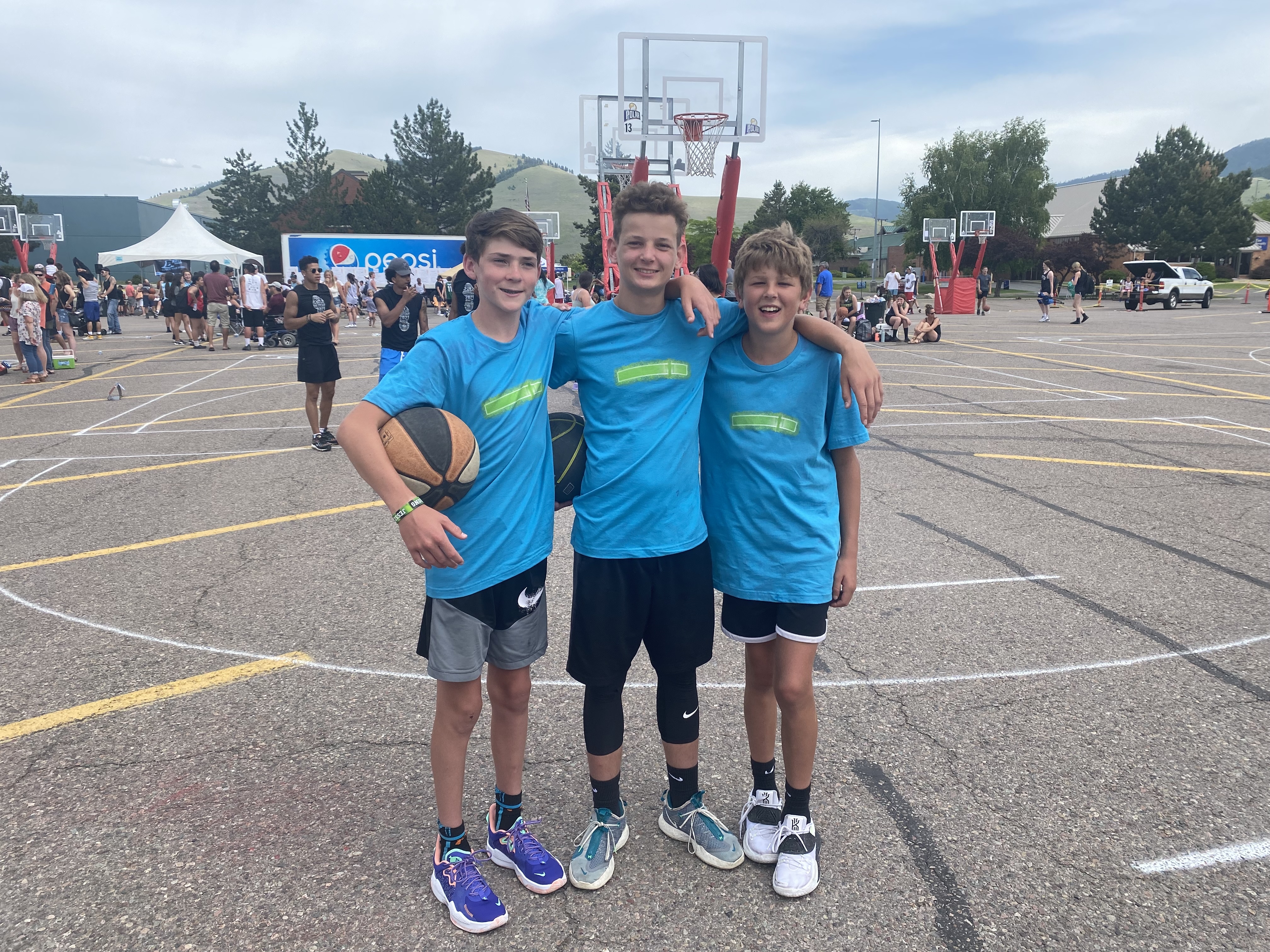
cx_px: 635
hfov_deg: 67.3
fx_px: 954
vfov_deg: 53.1
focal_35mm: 26
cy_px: 476
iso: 32
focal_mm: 4.25
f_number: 1.8
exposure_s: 1/2066
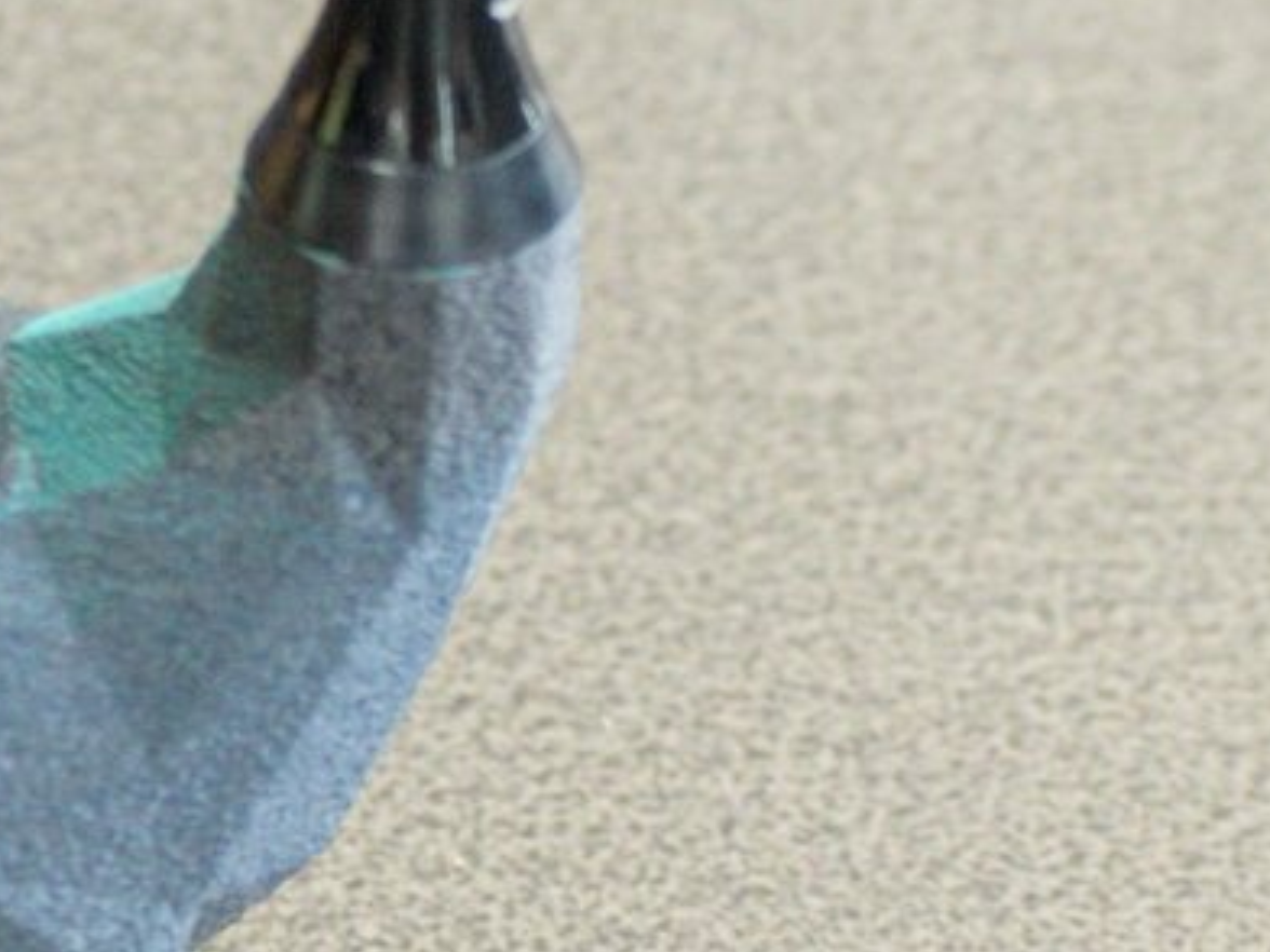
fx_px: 14785
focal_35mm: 403
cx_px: -431
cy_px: 376
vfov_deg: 3.7
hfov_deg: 4.9
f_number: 4
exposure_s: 1/125
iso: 800
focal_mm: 55
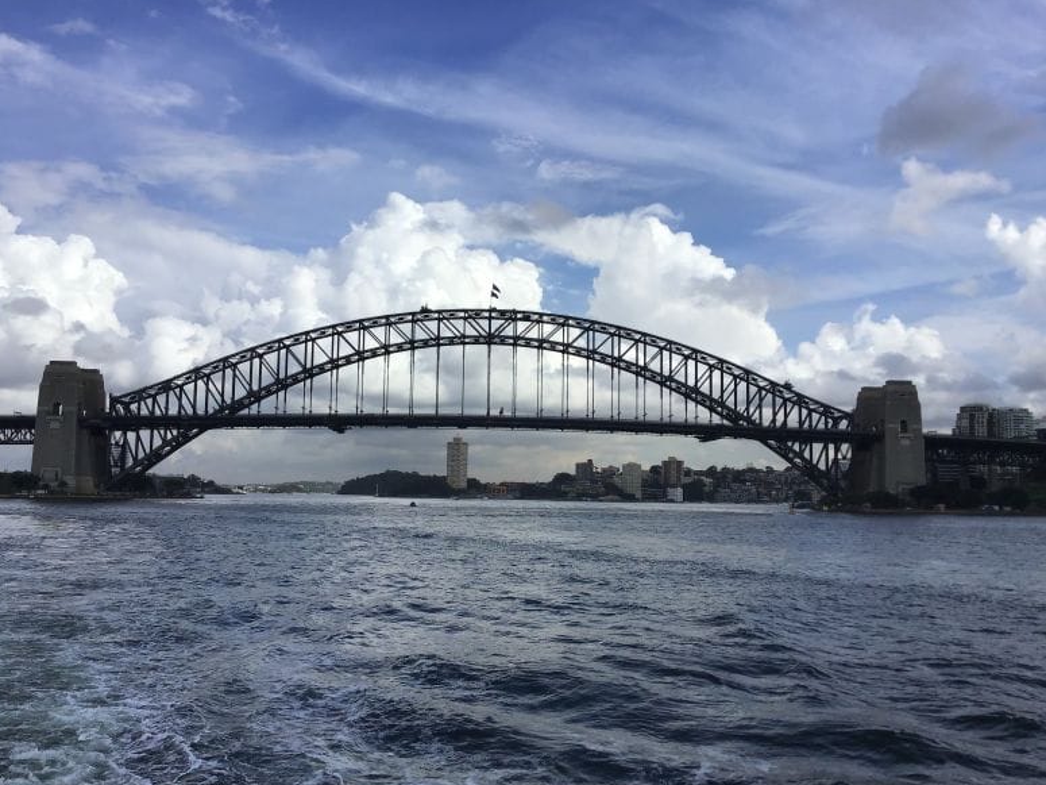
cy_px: 401
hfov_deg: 56.8
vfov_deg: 44.1
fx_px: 967
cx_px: 507
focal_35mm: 32
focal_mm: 3.3
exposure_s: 1/2632
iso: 25
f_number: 2.4
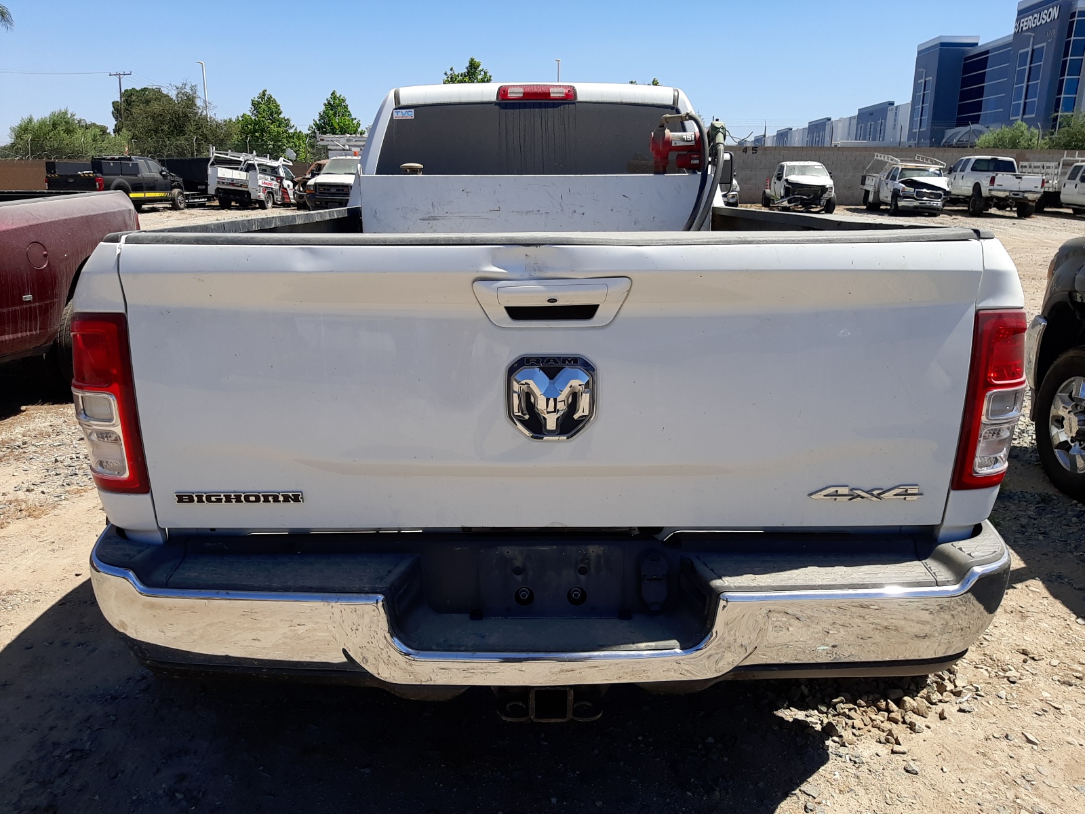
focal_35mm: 26
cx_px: 542
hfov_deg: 67.3
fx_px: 815
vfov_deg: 53.1
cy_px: 407
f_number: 1.7
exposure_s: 1/2500
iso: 40
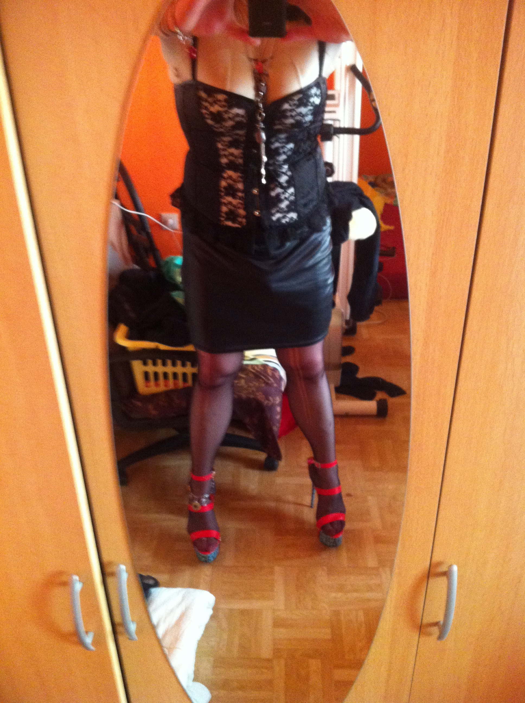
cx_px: 262
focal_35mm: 35
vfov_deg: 52.7
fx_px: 710
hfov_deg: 40.6
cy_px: 352
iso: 500
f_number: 2.8
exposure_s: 1/15
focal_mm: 3.85
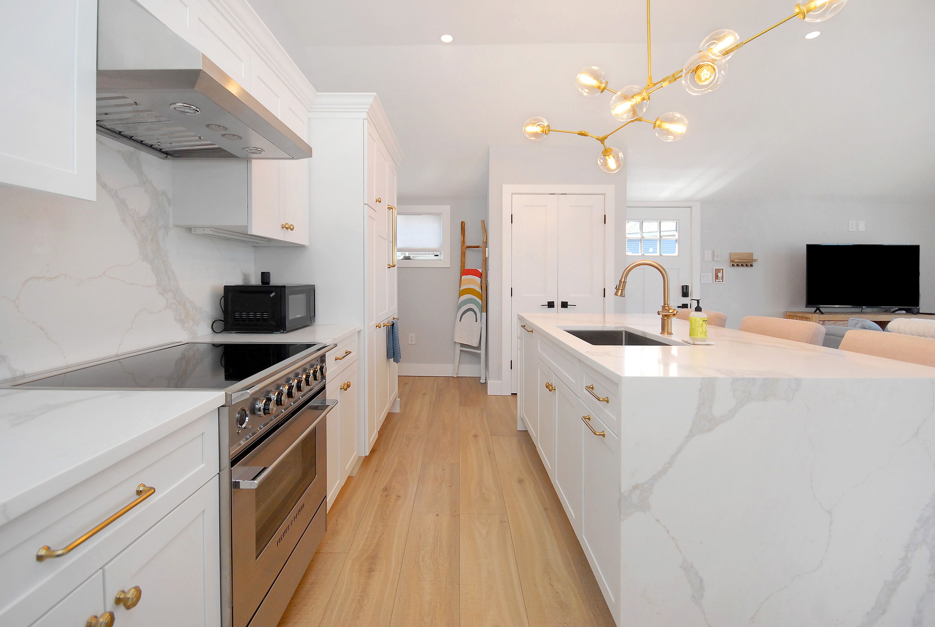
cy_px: 314
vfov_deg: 77.5
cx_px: 468
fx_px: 390
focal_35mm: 15
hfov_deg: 100.3
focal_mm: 10
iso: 640
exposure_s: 1/60
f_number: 5.6
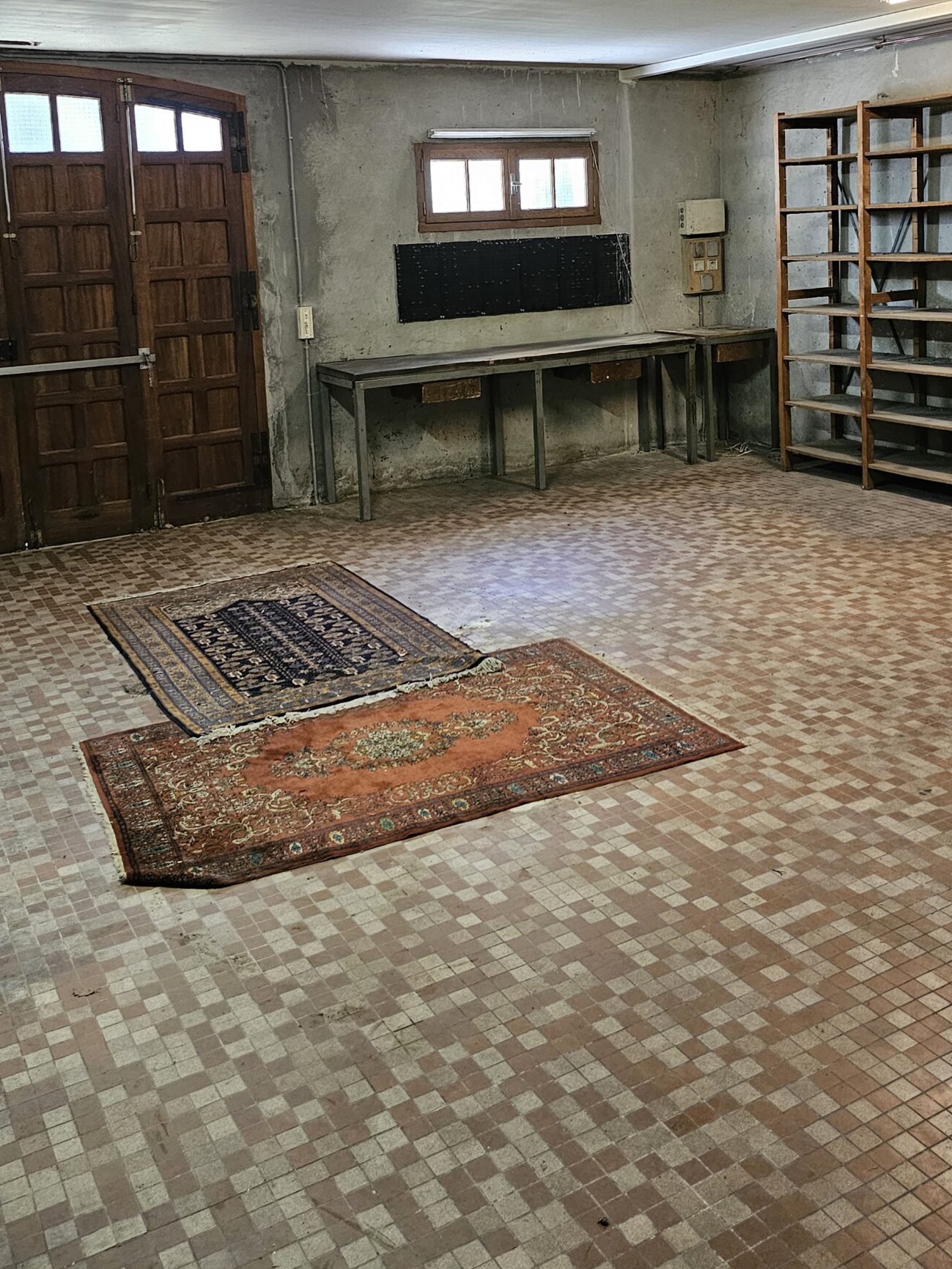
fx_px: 1247
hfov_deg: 41.8
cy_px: 354
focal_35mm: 34
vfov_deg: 52.1
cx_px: 509
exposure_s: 1/100
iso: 1000
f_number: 1.7
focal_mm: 6.3
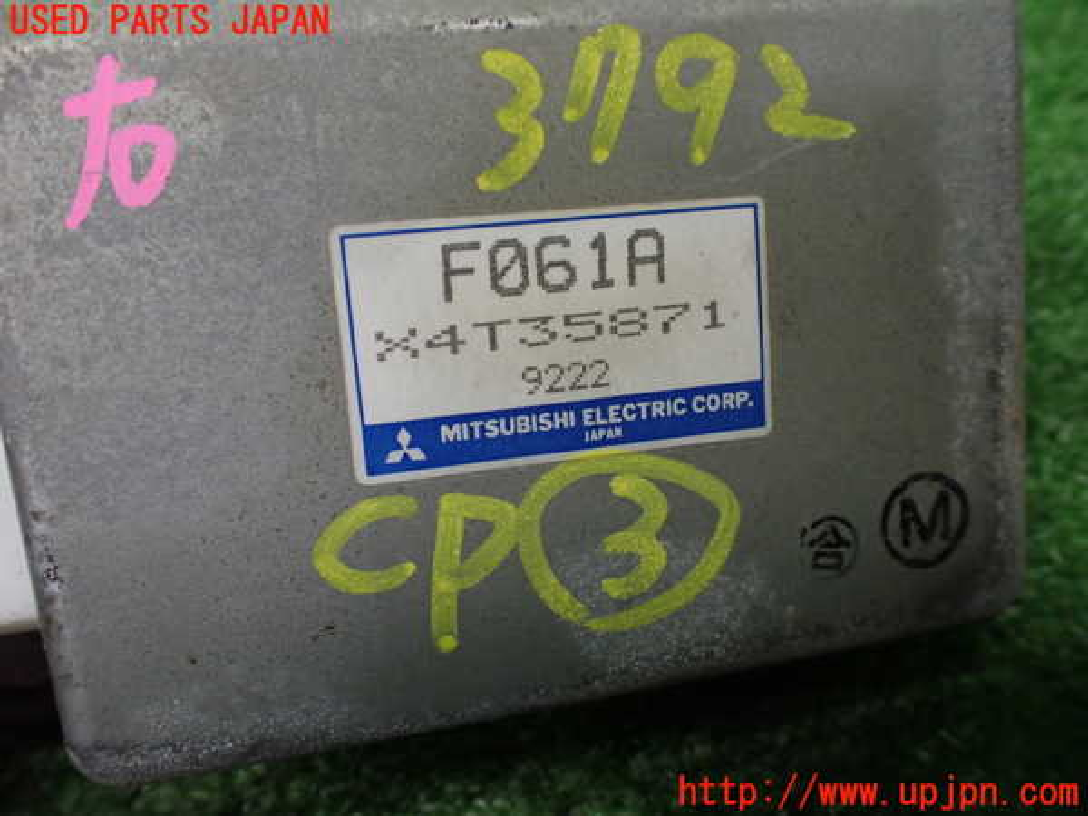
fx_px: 943
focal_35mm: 30
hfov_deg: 60.0
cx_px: 544
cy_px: 408
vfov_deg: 46.8
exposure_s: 1/125
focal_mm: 5.4
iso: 500
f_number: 2.3
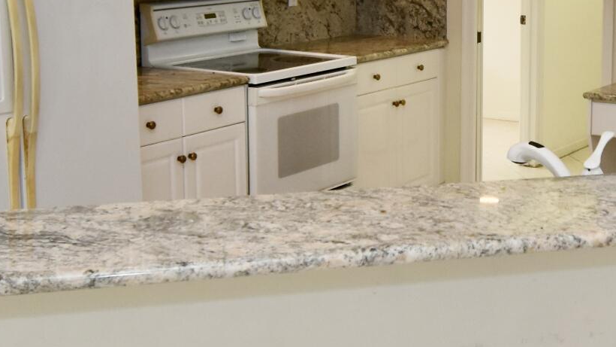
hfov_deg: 29.8
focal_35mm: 69
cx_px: 495
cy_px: 84
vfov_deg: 17.4
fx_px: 1127
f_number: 5.6
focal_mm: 12
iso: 500
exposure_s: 1/60
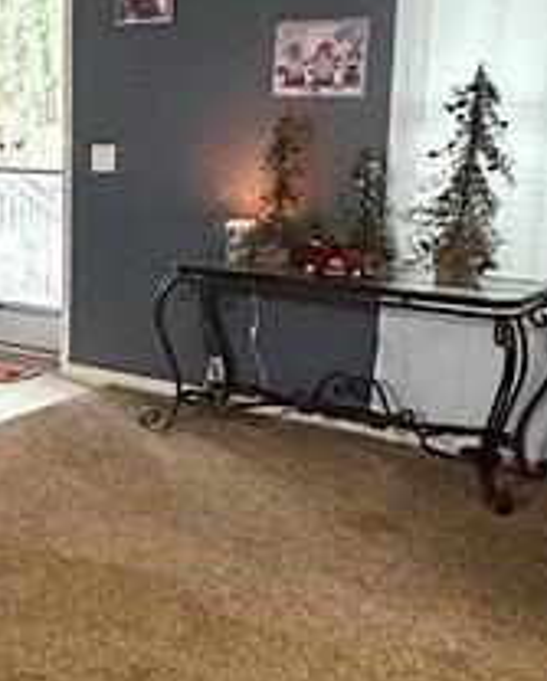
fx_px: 848
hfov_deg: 29.7
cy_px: 354
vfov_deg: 43.8
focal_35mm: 42
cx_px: -138
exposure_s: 1/40
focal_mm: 2.22
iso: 1250
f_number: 2.2
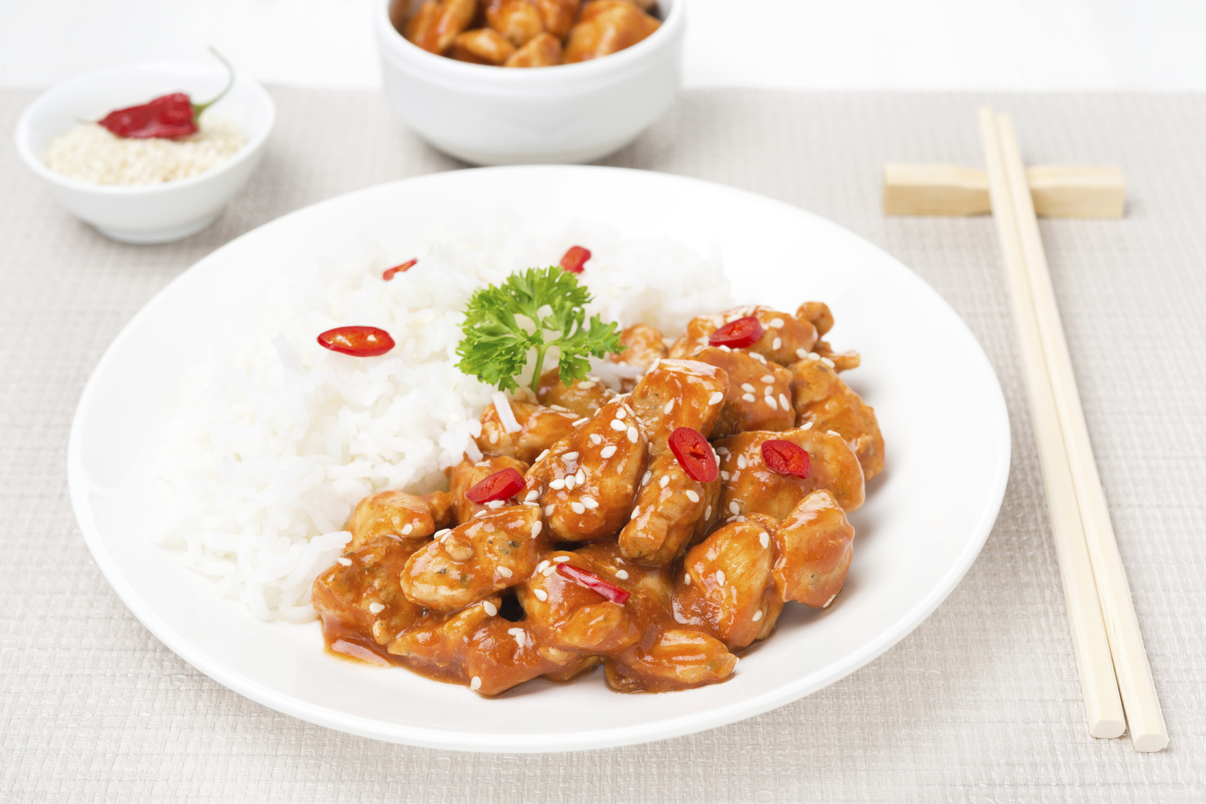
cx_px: 603
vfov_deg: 22.6
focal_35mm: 60
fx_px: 2010
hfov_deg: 33.4
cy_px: 402
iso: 100
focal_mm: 60
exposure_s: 1/125
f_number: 11
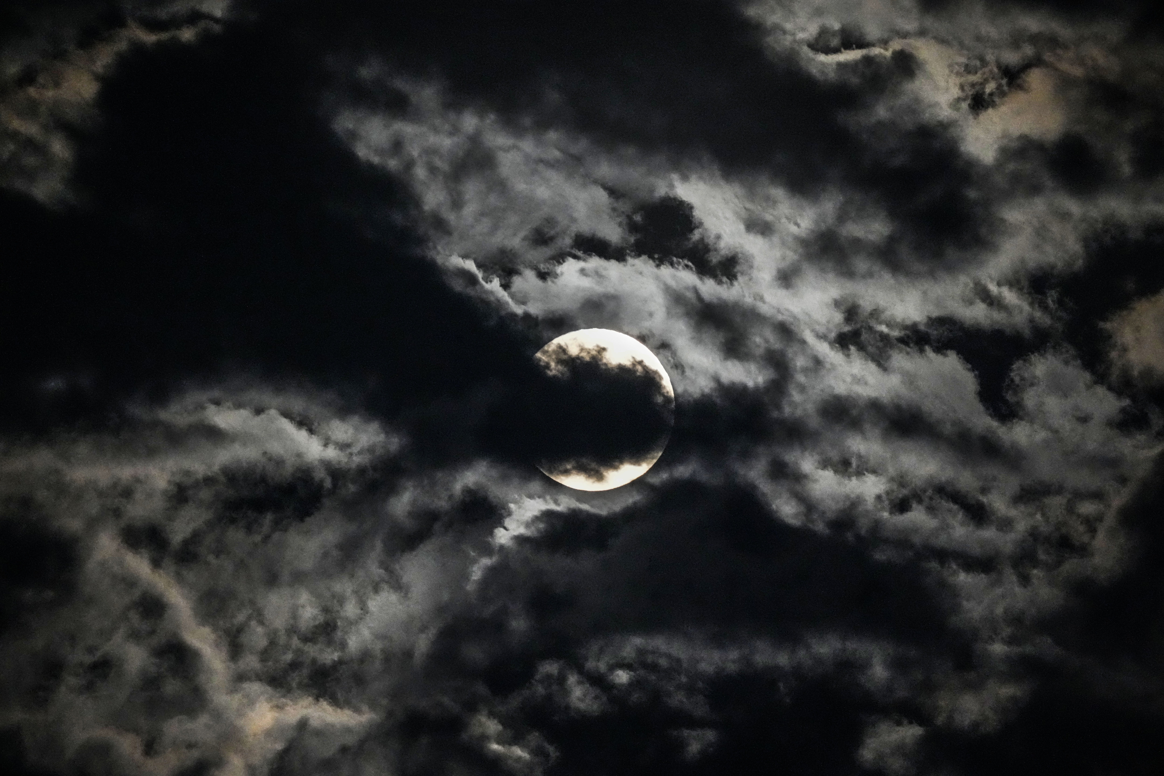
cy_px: 388
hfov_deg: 3.9
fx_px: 16941
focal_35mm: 524
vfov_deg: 2.6
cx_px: 582
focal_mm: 524
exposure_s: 1/30
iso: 12800
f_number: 6.3
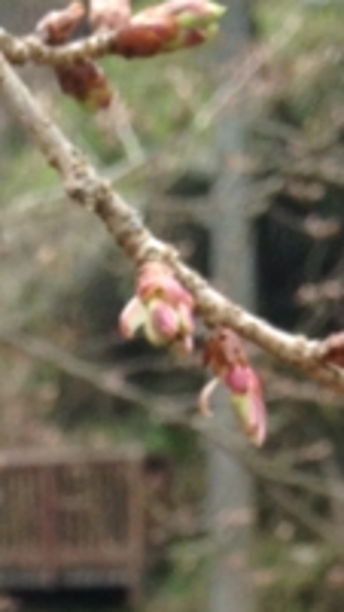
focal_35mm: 194
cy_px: 1385
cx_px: -140
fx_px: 3147
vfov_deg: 10.0
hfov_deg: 6.2
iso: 50
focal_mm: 4.28
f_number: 2.4
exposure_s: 1/511
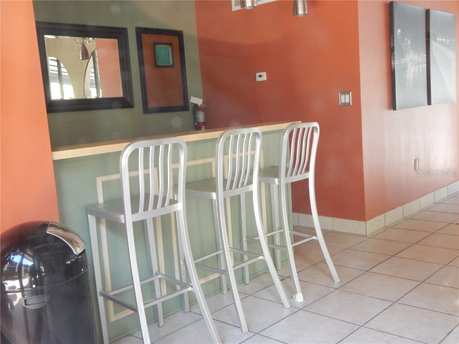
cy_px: 172
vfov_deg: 37.7
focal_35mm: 38
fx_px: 504
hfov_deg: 49.0
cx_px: 230
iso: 400
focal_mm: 6.8
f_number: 3.4
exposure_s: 1/40
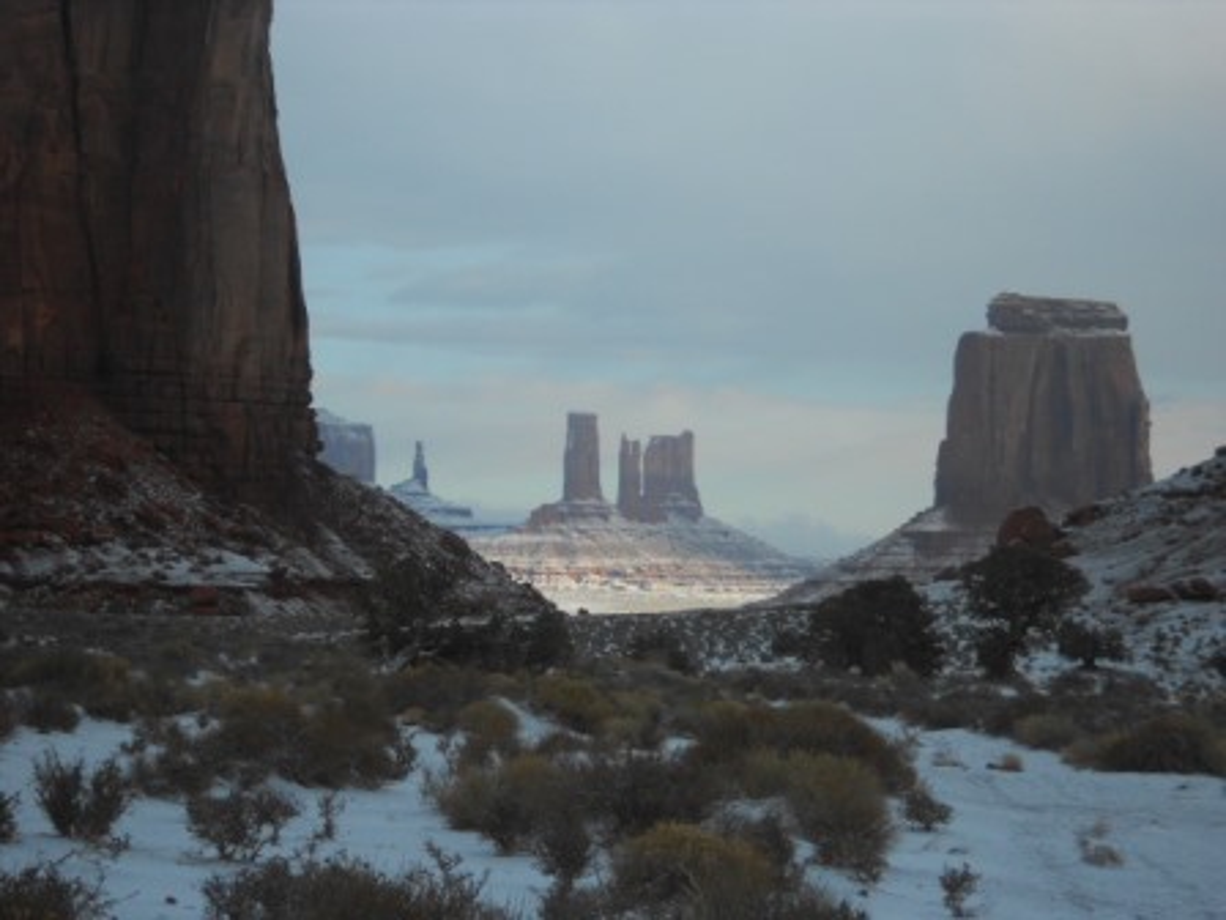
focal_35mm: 130
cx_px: 613
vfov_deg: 11.4
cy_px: 460
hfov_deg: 15.2
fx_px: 4604
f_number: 6.5
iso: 80
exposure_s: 1/200
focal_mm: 23
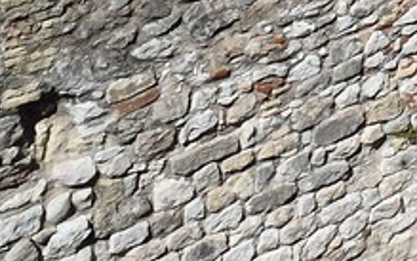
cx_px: 1262
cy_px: -604
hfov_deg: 11.3
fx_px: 1182
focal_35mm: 104
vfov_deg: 9.1
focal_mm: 14
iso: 100
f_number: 13
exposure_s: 1/160
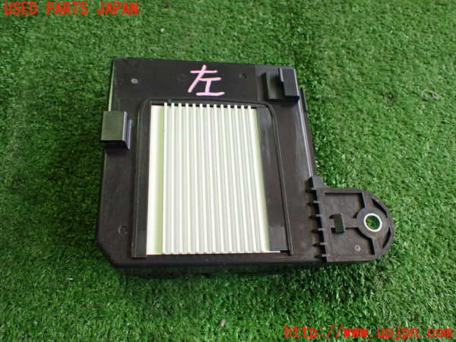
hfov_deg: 60.0
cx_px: 228
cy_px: 171
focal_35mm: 30
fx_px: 395
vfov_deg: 46.8
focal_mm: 5.4
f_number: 2.3
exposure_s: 1/125
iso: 500
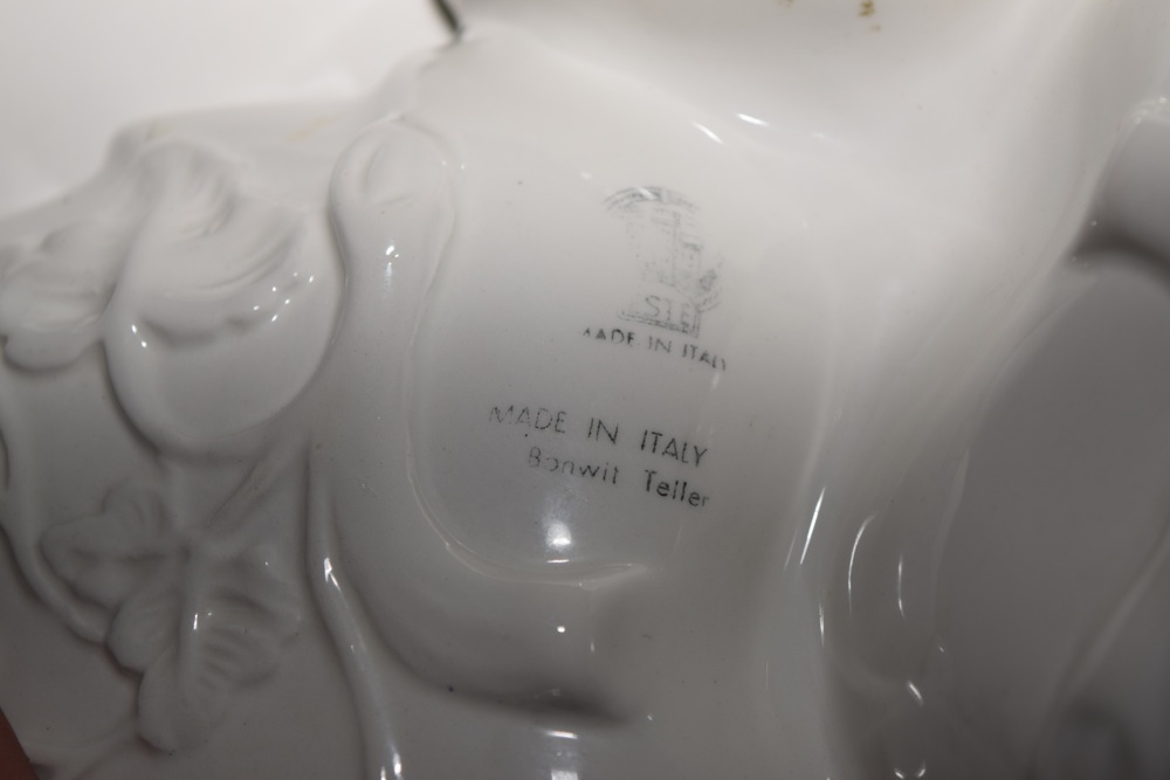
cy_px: 390
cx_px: 585
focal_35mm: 82
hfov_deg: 24.6
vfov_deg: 16.6
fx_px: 2681
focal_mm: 55
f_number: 5.6
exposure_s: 1/60
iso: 100
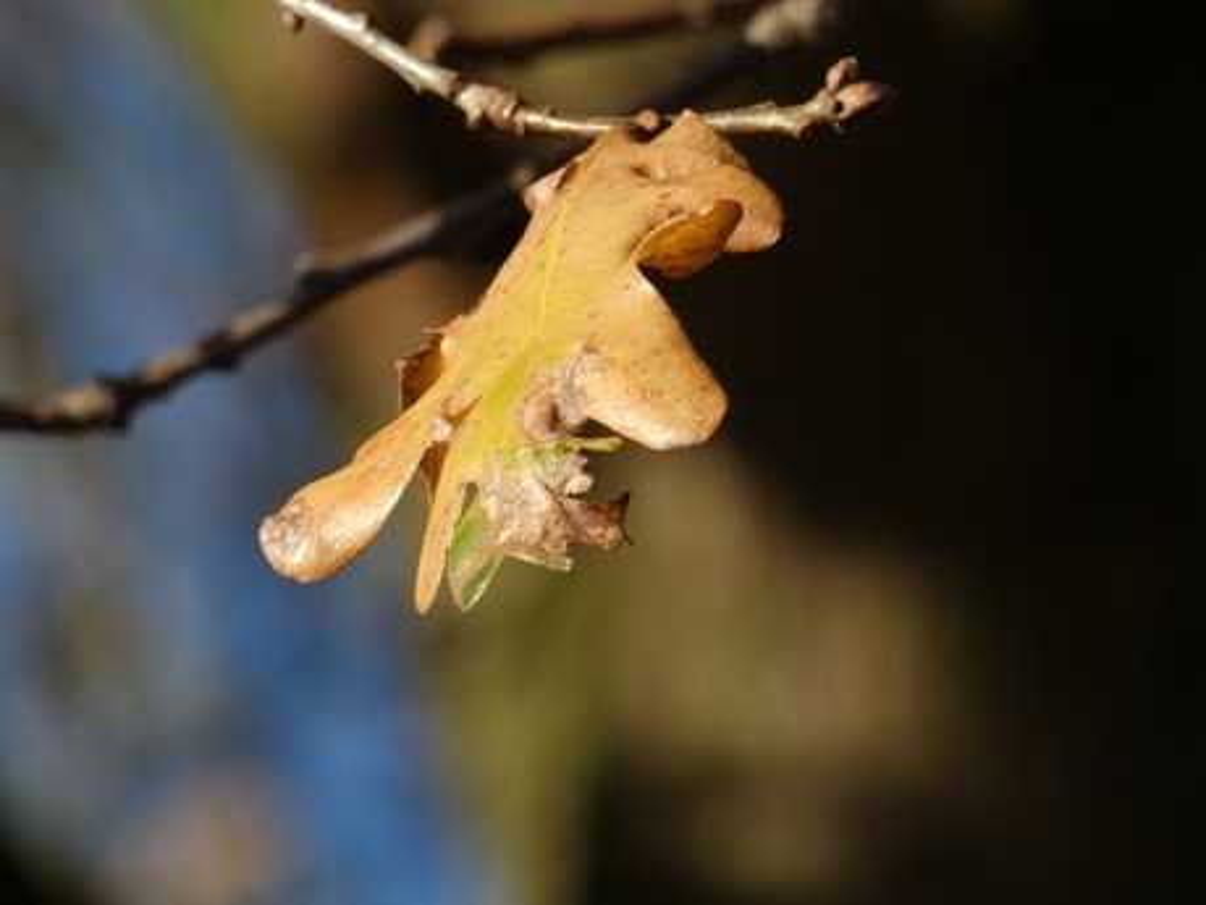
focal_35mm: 661
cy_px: 452
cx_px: 603
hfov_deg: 3.0
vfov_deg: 2.3
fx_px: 23029
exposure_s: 1/250
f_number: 5.6
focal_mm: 118.5
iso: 80
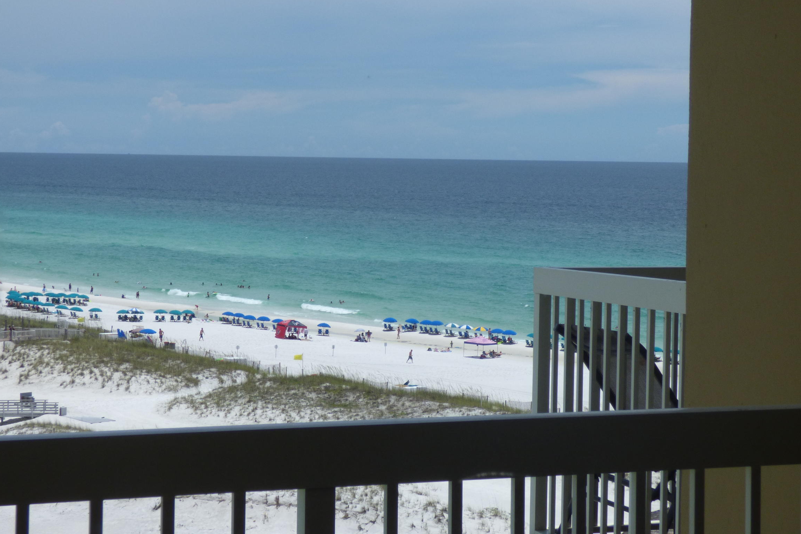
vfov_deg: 18.9
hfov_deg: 28.1
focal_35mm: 72
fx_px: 1602
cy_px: 207
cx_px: 402
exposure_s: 1/800
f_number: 3.9
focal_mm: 9.51
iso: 100
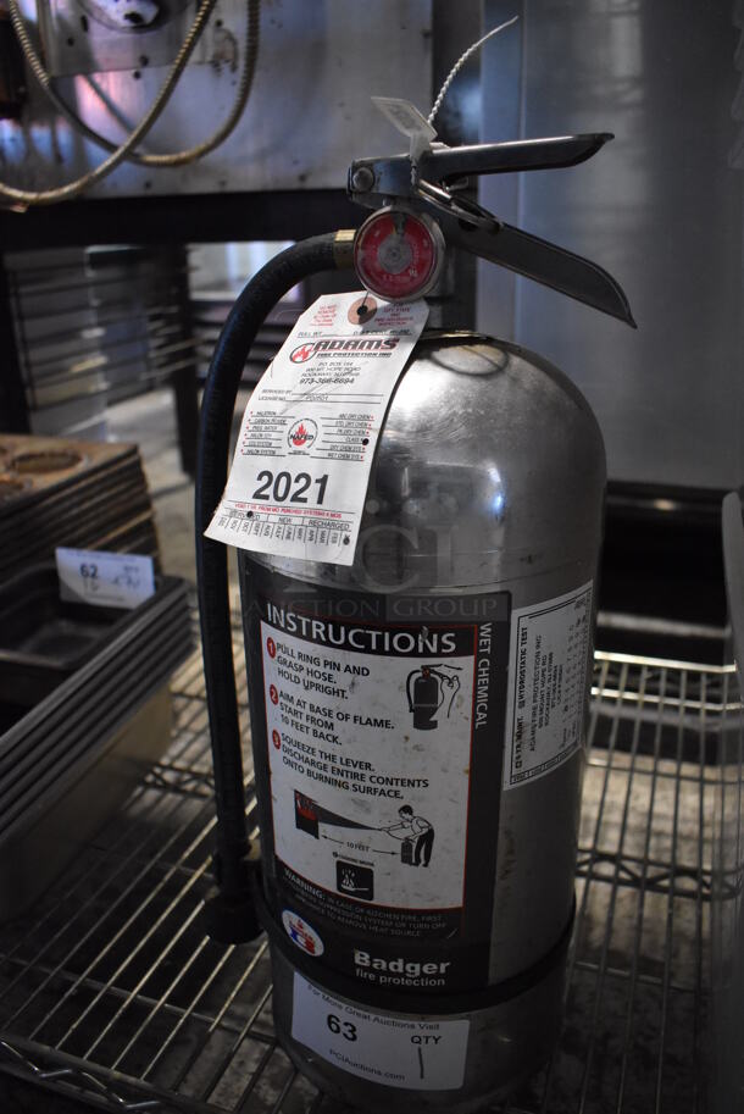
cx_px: 372
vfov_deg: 67.3
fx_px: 836
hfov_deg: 48.0
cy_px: 557
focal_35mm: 27
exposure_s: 1/125
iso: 3200
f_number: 3.5
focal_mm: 18
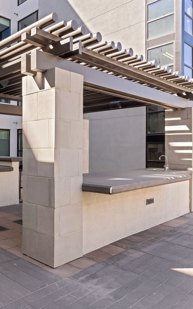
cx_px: 7
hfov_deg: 37.0
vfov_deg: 61.2
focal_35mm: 31
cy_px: 154
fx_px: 261
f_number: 8
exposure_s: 1/80
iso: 200
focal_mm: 20
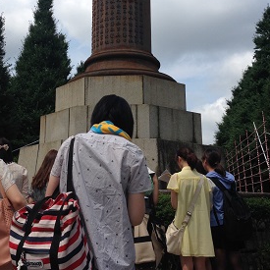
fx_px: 459
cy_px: 86
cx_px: 92
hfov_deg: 32.5
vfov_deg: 32.5
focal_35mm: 52
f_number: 2.4
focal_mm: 4.12
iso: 50
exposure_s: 1/2169
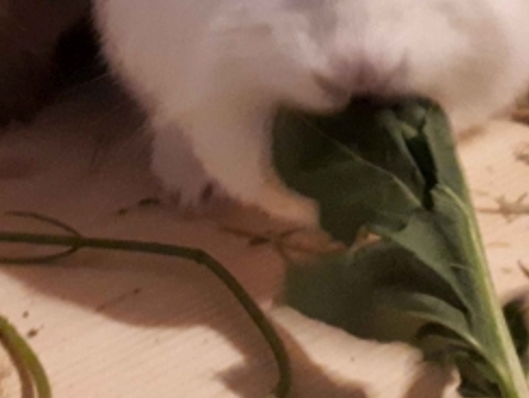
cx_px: 168
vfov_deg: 16.4
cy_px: -13
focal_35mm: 88
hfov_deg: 22.1
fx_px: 1345
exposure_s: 1/17
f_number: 1.9
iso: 640
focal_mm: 3.6
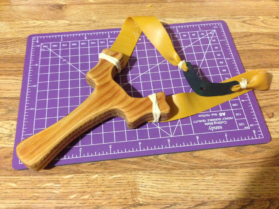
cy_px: 104
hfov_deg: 55.4
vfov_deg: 42.9
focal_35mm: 33
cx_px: 140
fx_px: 266
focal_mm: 4.12
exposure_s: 1/15
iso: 500
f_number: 2.4
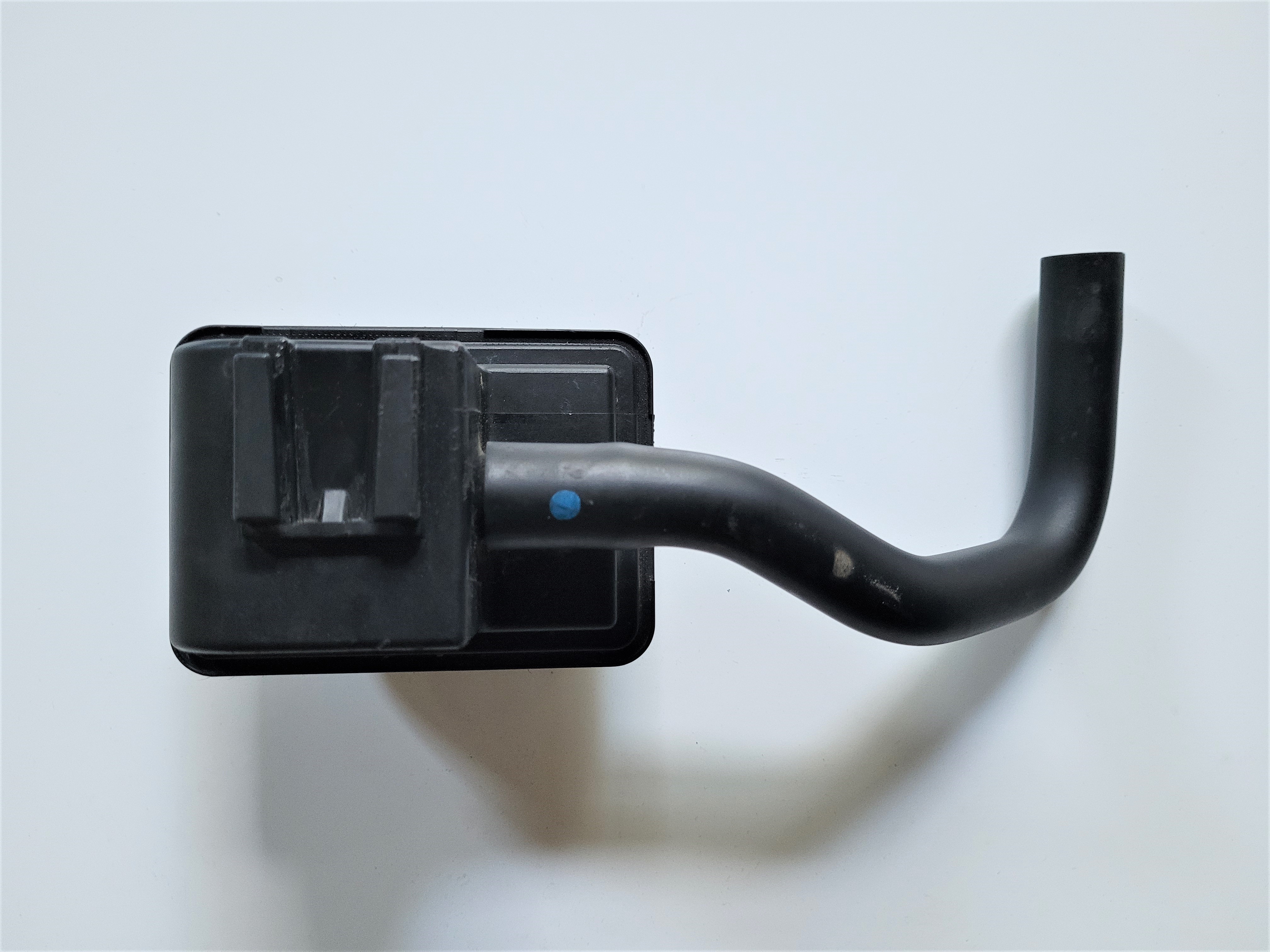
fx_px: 954
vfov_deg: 53.1
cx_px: 635
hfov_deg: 67.3
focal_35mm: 26
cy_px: 476
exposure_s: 1/50
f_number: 1.8
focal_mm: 5.4
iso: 640
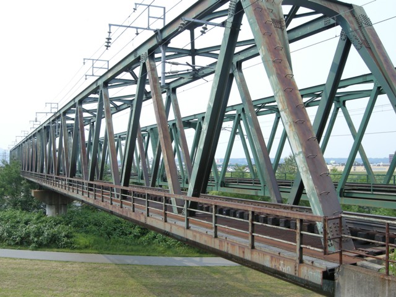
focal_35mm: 35
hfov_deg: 52.6
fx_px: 400
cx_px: 198
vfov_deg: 40.7
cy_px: 148
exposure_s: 1/207
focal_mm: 7.5
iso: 64
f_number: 5.4
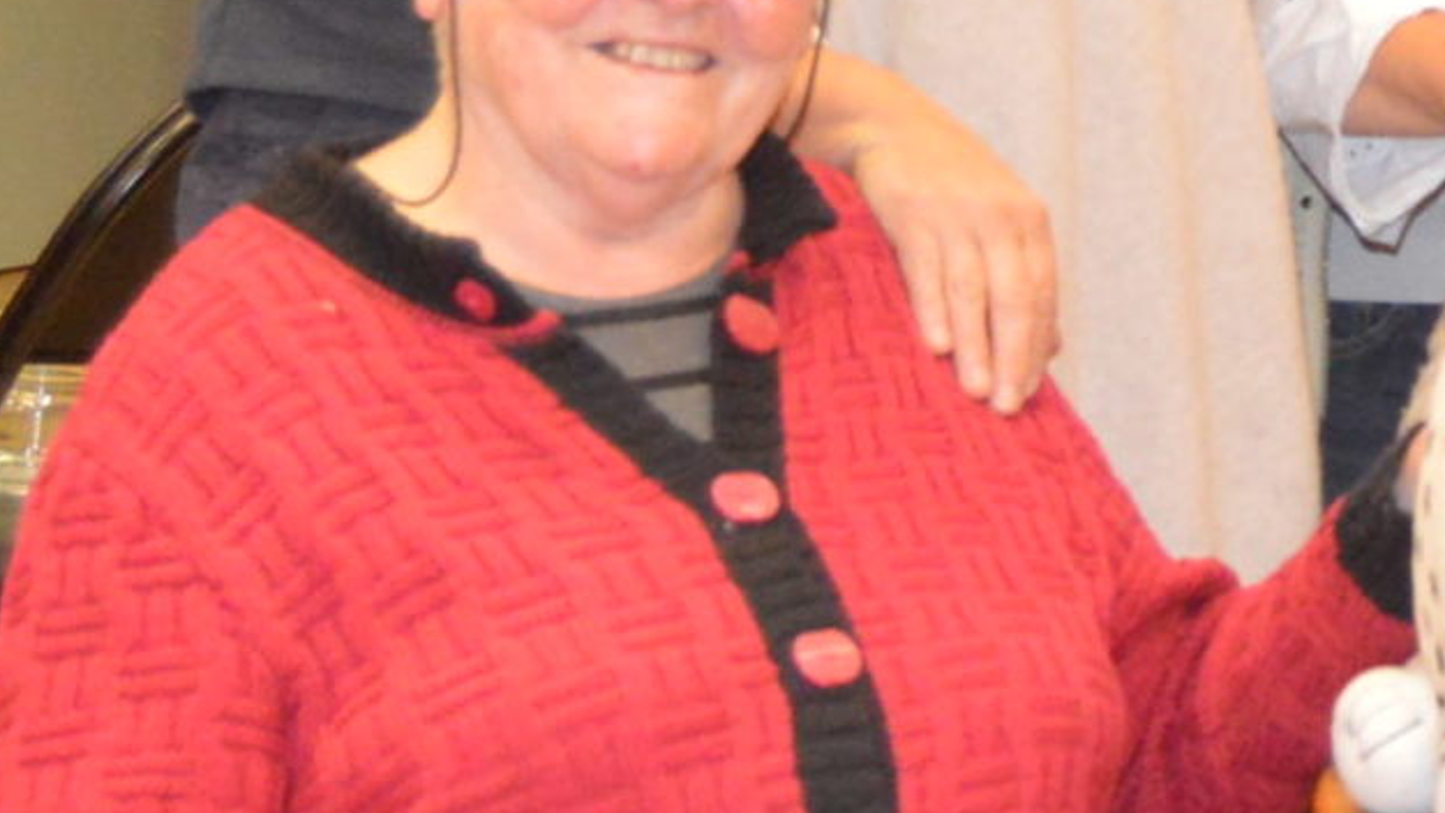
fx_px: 5900
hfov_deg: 13.3
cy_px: -155
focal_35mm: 154
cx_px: 2071
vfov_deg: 7.8
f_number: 3.8
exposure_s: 1/60
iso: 3200
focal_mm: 24
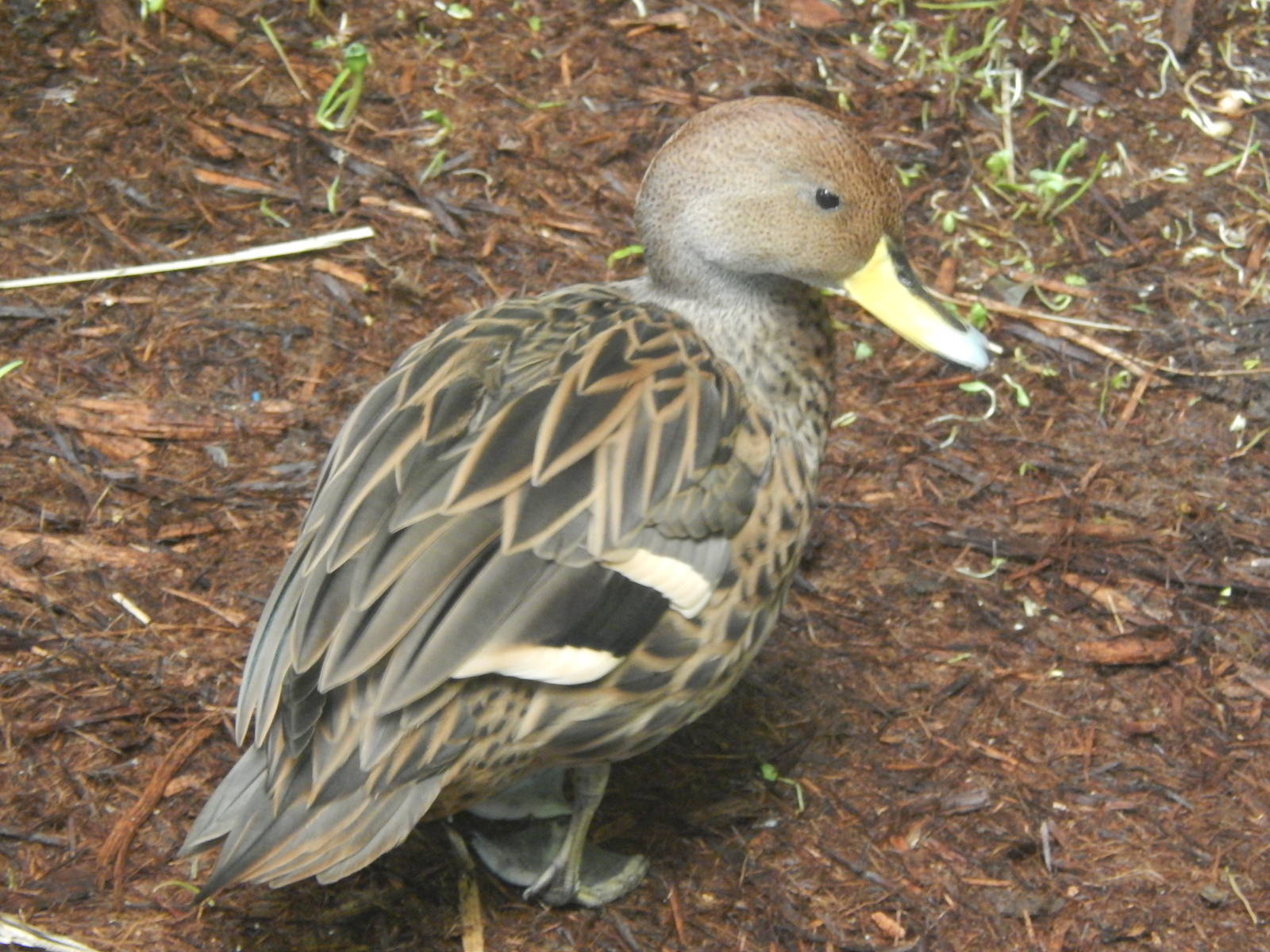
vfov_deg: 3.0
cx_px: 635
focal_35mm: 498
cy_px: 476
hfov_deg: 4.0
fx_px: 18271
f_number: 5.8
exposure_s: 1/5
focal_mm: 88.6
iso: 800
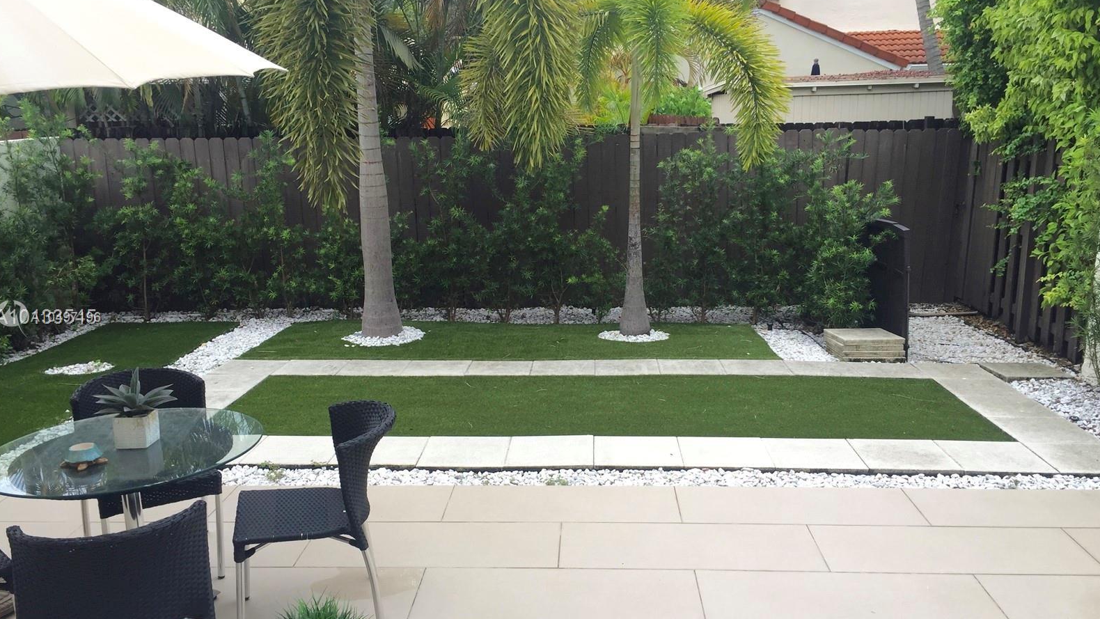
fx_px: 933
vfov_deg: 36.7
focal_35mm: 32
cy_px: 318
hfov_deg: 61.0
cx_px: 548
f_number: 2.2
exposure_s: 1/618
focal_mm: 4.15
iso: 32
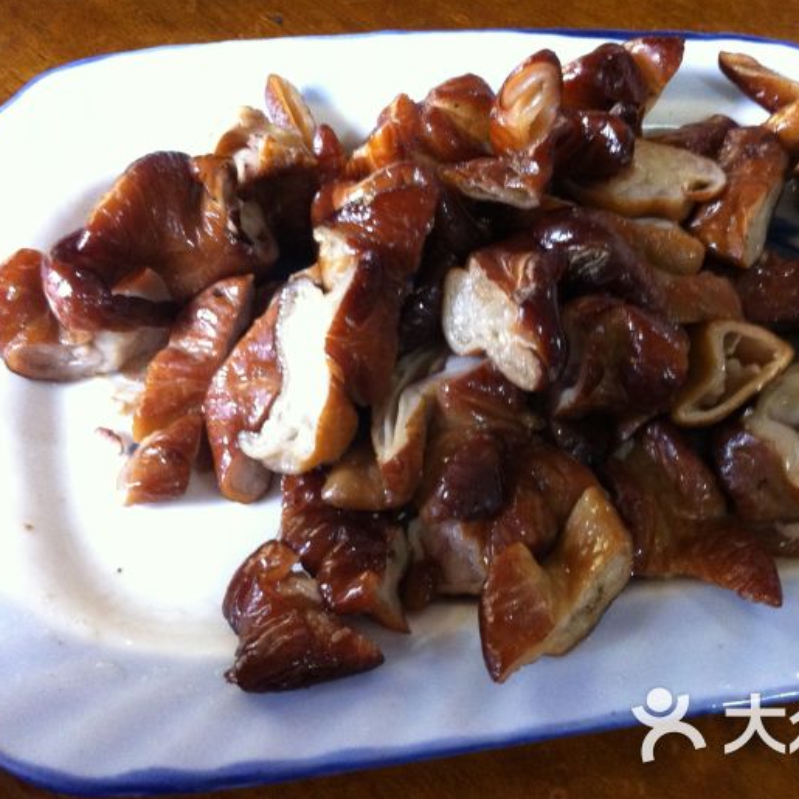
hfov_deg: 39.9
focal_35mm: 42
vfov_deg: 40.0
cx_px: 478
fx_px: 1097
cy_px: 400
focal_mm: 3.85
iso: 400
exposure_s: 1/15
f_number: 2.8
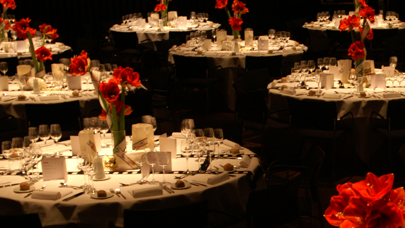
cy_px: 232
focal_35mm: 79
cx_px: 360
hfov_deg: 26.0
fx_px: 848
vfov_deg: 15.0
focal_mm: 26
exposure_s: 1/10
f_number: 3.5
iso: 400
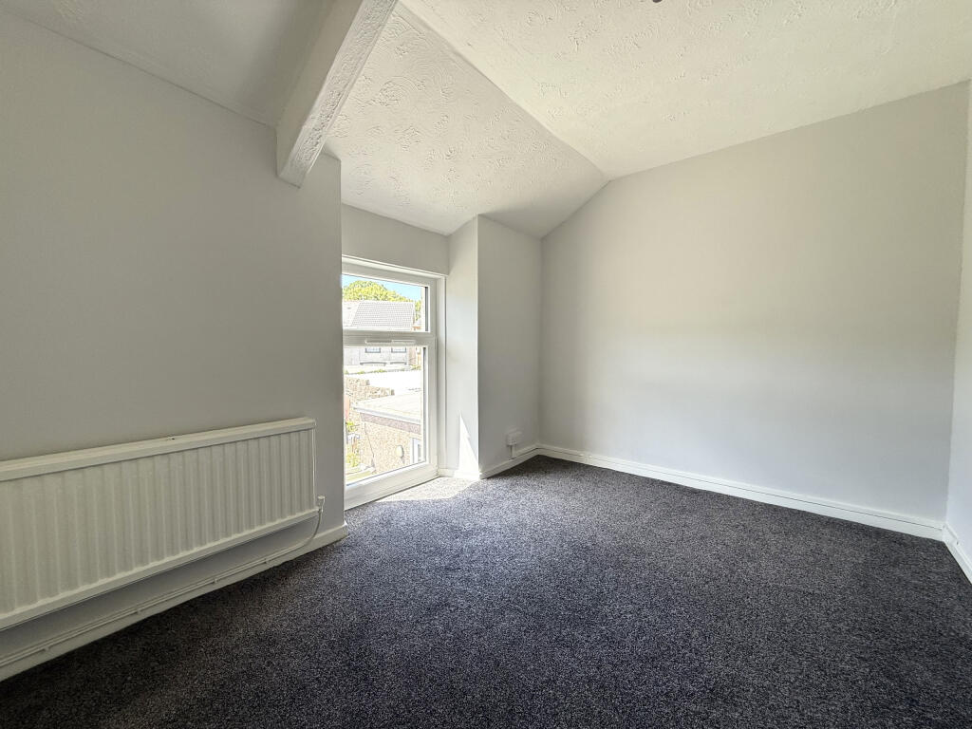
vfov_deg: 85.7
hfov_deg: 102.1
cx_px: 486
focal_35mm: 14
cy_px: 364
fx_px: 393
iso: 50
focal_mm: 2.22
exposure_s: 1/147
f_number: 2.2
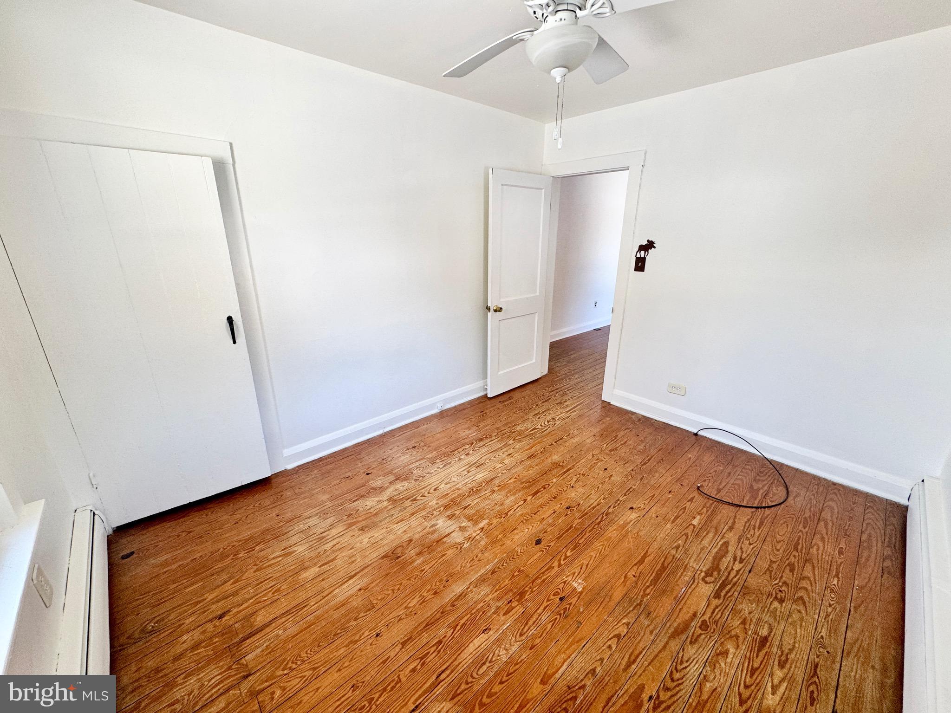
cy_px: 356
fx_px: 385
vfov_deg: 85.7
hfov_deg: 102.1
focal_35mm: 14
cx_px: 476
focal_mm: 2.22
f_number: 2.2
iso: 100
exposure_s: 1/120
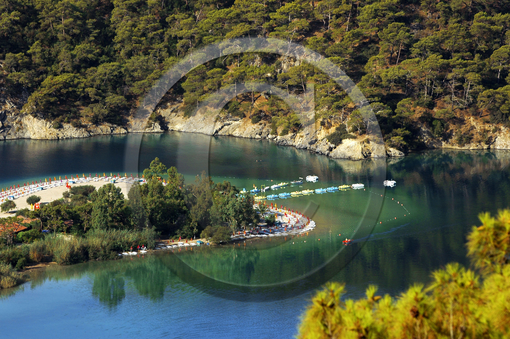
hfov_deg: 6.9
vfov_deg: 4.6
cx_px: 255
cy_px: 170
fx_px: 4245
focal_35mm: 300
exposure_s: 1/100
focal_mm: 200
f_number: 8
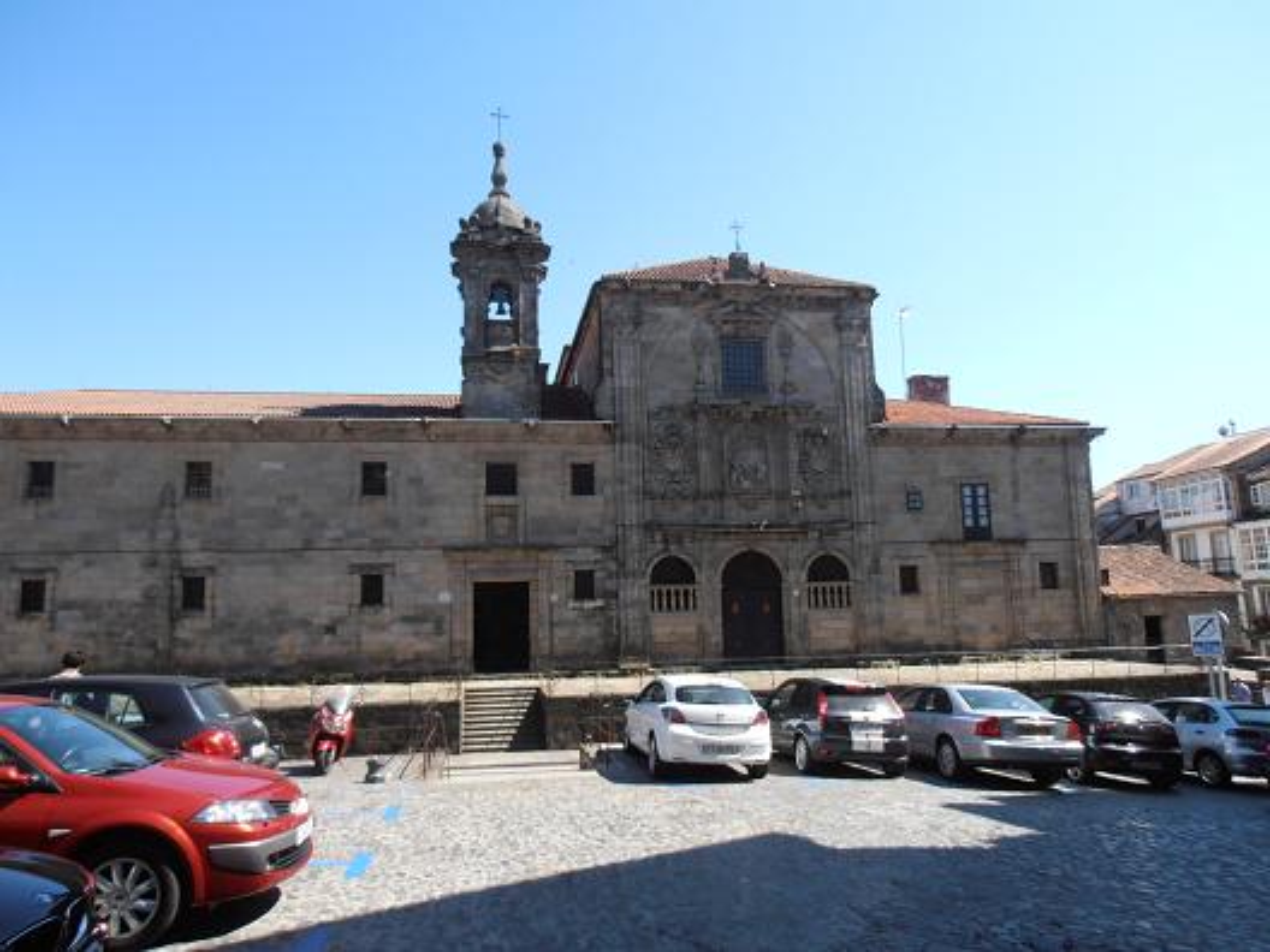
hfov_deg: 71.6
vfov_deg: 56.8
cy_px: 476
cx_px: 635
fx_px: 881
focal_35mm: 24
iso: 80
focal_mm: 4.2
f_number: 3
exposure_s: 1/640
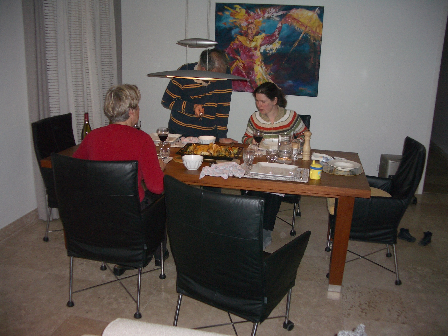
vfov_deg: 40.7
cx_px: 224
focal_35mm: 35
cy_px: 168
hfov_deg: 52.6
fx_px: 453
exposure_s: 1/60
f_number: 2.6
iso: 100
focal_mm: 5.8
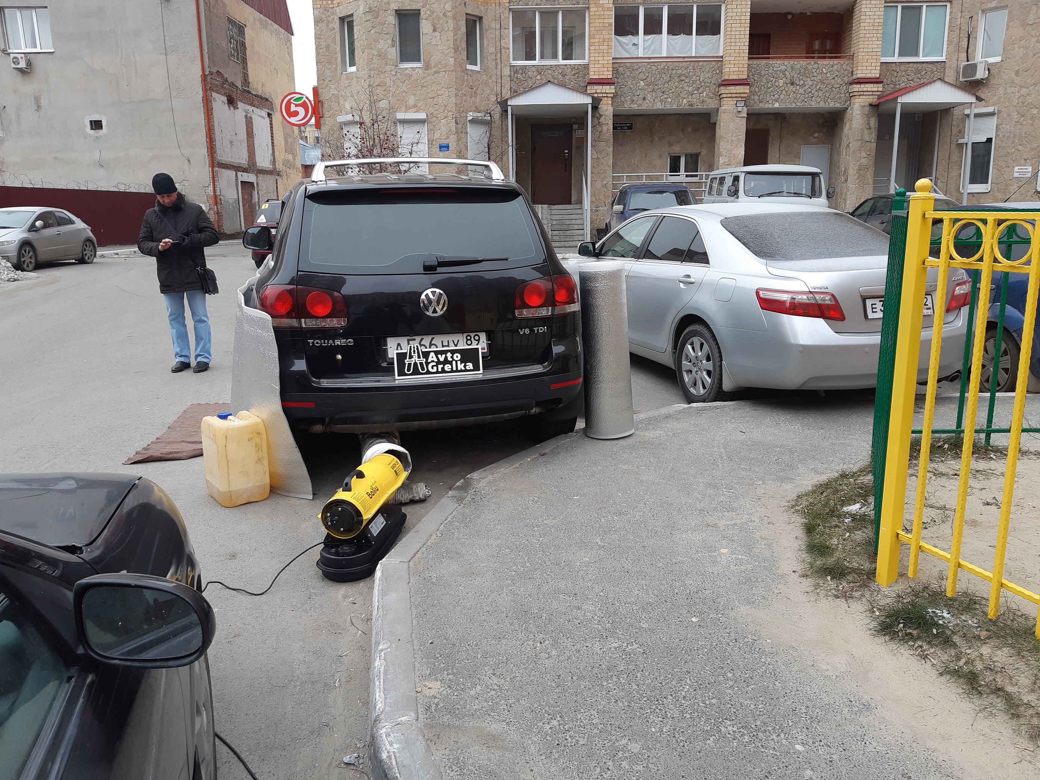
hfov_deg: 67.3
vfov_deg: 53.1
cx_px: 520
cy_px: 390
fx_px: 781
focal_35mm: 26
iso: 40
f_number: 1.7
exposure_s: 1/138
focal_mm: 3.93
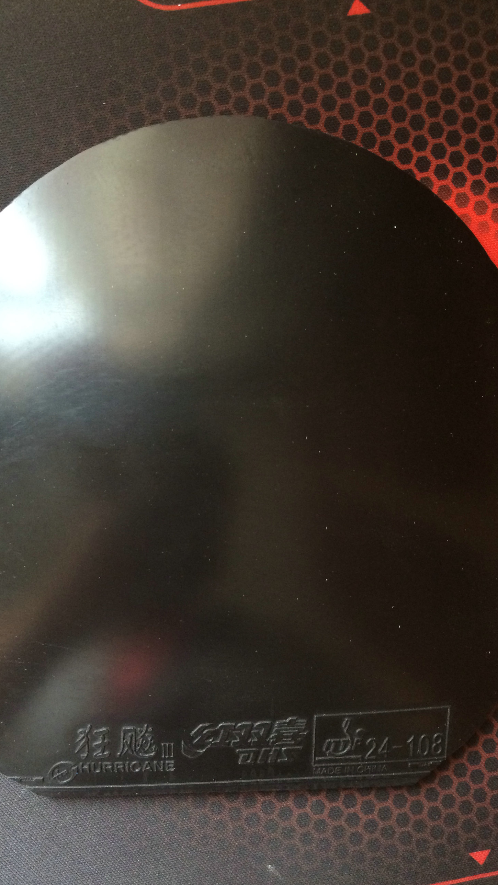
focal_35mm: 32
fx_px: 751
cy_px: 442
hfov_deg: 36.7
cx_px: 239
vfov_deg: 61.0
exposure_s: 1/30
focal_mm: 4.15
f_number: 2.2
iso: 250
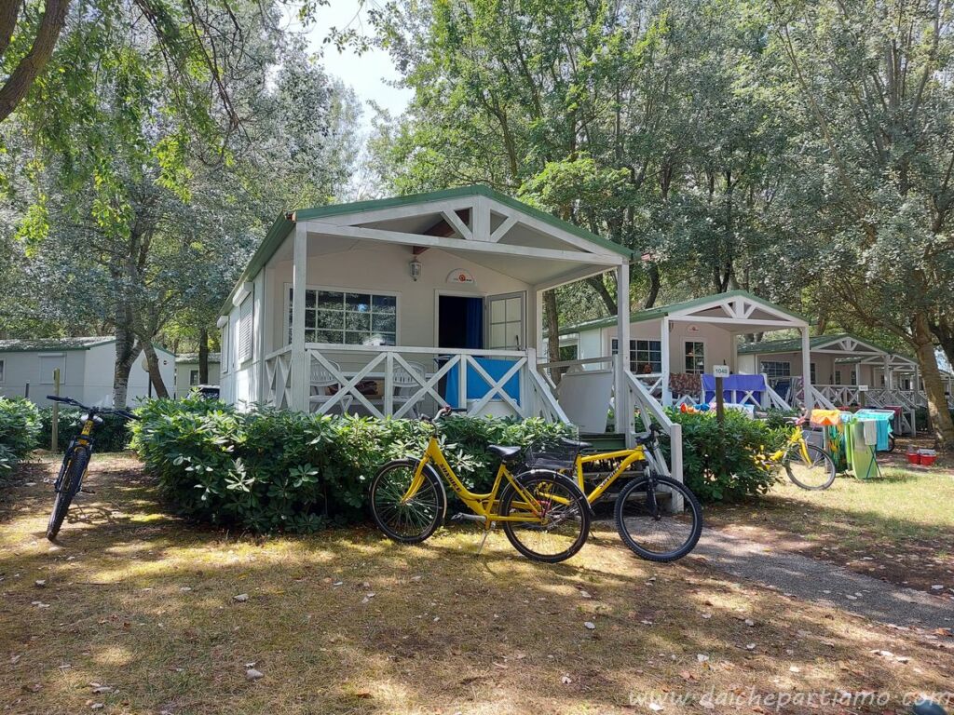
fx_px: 661
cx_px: 477
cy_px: 358
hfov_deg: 71.6
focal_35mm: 24
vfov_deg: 56.8
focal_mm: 5.23
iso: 32
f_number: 1.8
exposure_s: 1/172
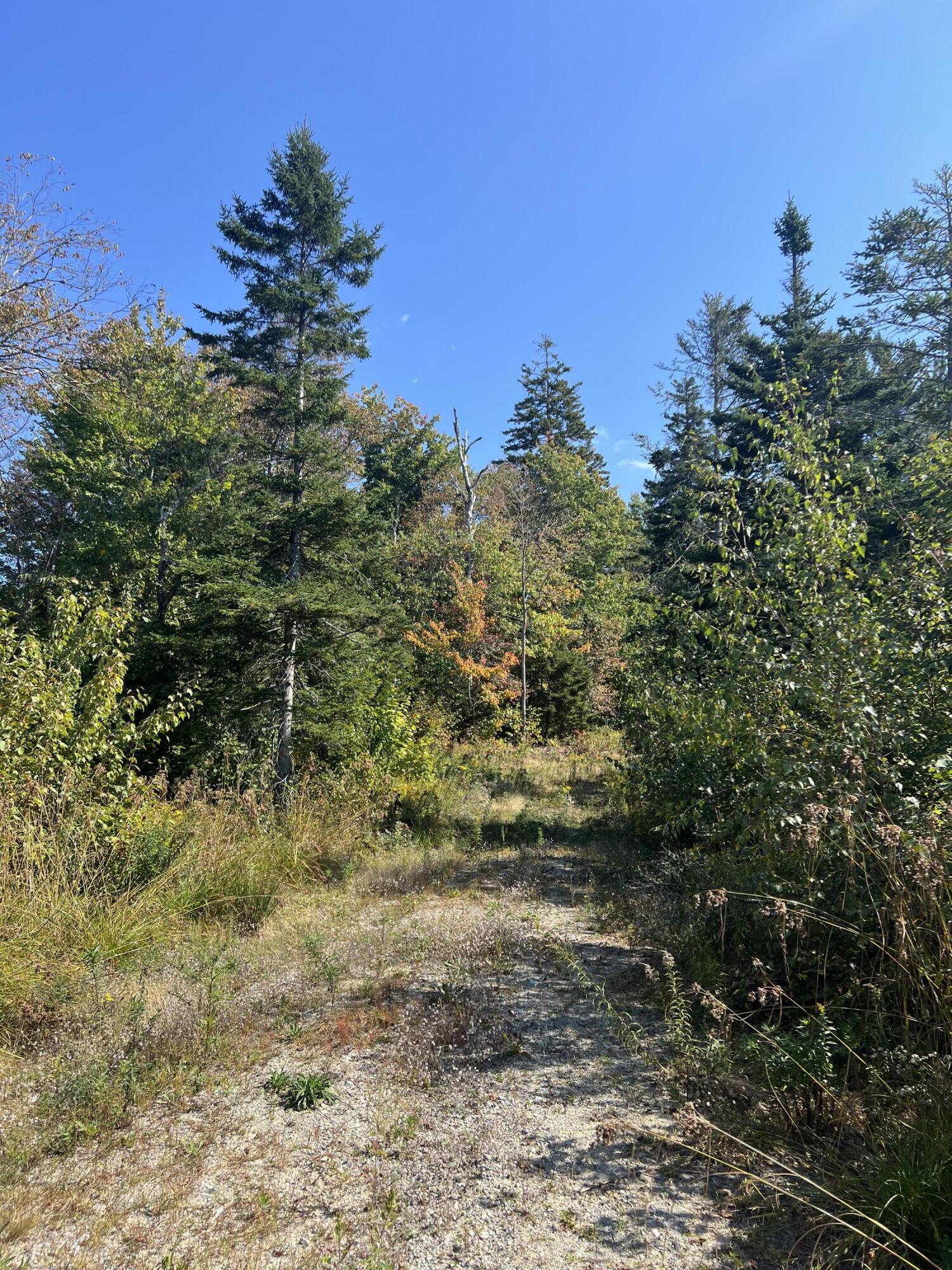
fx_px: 953
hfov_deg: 53.1
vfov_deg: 67.3
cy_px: 635
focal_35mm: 26
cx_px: 476
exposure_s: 1/2299
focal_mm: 5.7
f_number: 1.5
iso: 50
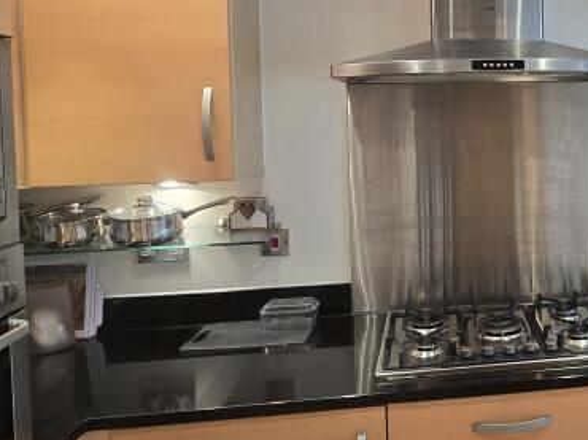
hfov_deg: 45.2
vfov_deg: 38.7
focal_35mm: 36
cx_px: 558
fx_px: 611
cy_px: 114
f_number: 2.2
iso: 100
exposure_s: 1/50
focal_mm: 2.2
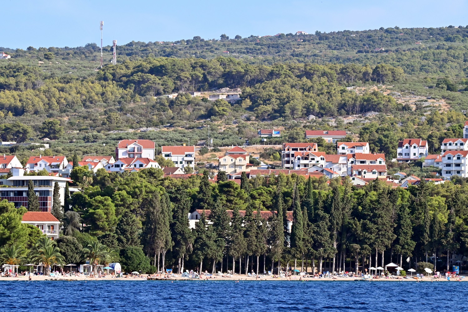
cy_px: 156
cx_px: 234
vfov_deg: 5.7
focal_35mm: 240
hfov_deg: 8.6
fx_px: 3121
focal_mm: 240
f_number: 29
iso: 1600
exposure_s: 1/250
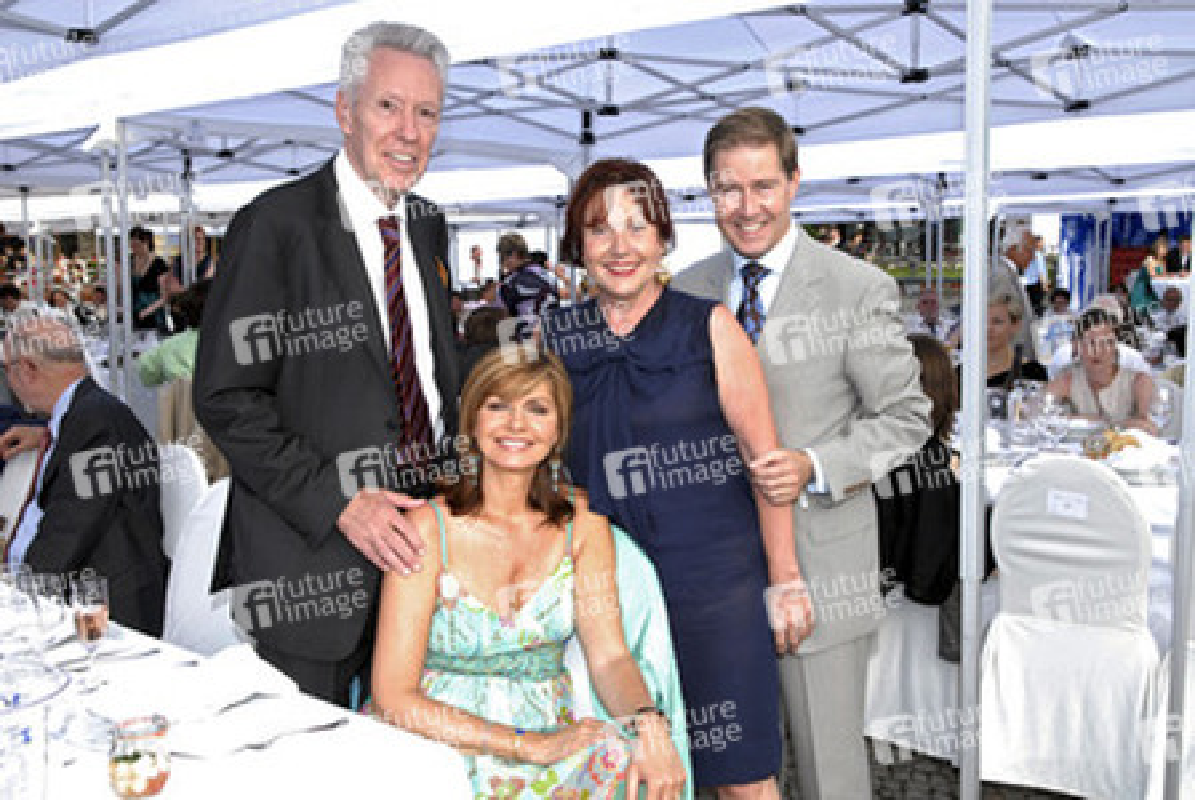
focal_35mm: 39
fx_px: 1296
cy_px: 400
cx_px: 598
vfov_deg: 34.3
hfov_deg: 49.5
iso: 640
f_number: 6.3
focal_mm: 26
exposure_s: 1/250
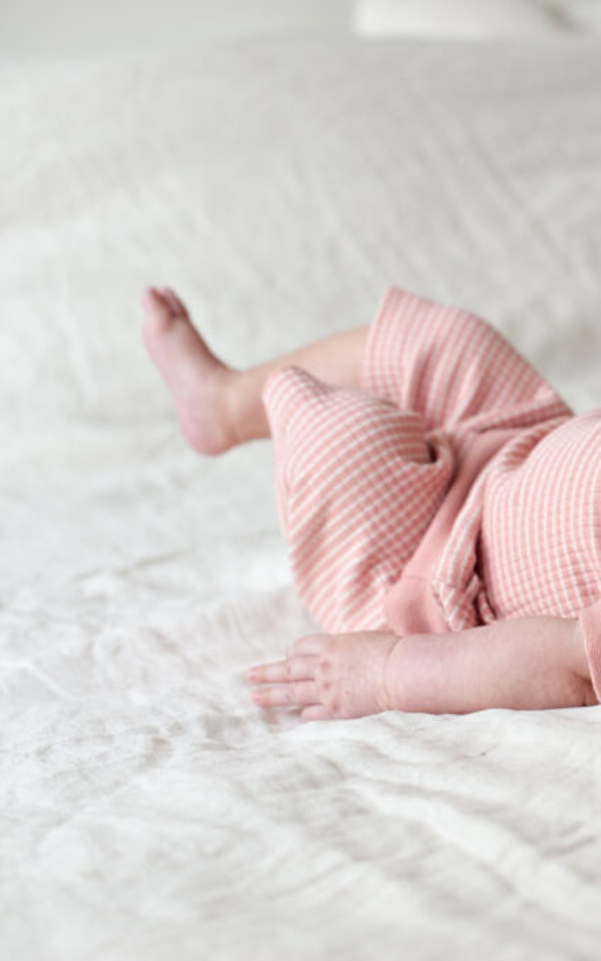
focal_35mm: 77
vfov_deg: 26.8
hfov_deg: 16.3
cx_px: 703
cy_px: 482
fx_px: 2018
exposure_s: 1/125
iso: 640
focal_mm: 50
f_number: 4.5
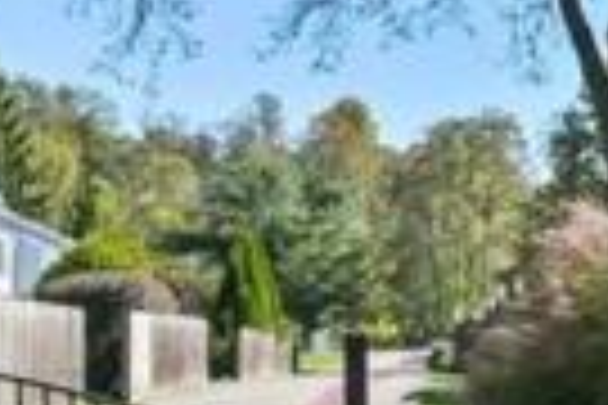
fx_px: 2702
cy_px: 281
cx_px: 901
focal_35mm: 160
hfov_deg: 12.3
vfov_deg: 8.6
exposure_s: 1/1600
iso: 400
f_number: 8
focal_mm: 30
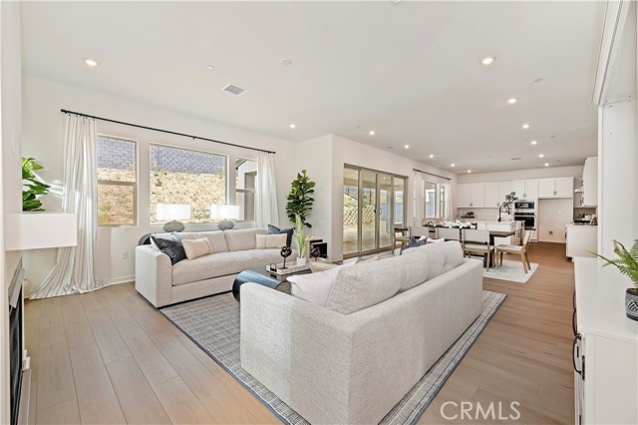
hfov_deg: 104.3
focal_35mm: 14
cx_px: 319
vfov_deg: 81.1
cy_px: 212
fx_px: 248
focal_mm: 14
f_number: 10
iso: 500
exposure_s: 1/30
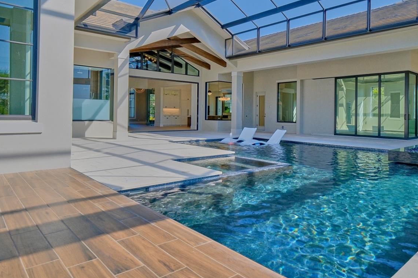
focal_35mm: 24
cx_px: 258
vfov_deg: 52.8
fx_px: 279
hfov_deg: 72.7
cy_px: 114
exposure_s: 1/1250
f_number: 4
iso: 640
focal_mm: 11.2
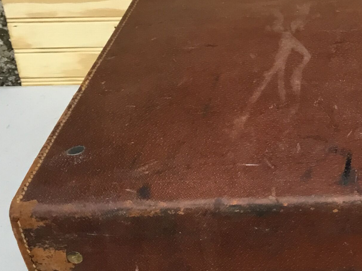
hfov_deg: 22.0
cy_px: 188
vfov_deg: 17.7
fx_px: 868
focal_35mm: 83
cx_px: 419
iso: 32
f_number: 2.4
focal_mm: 3.3
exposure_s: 1/33
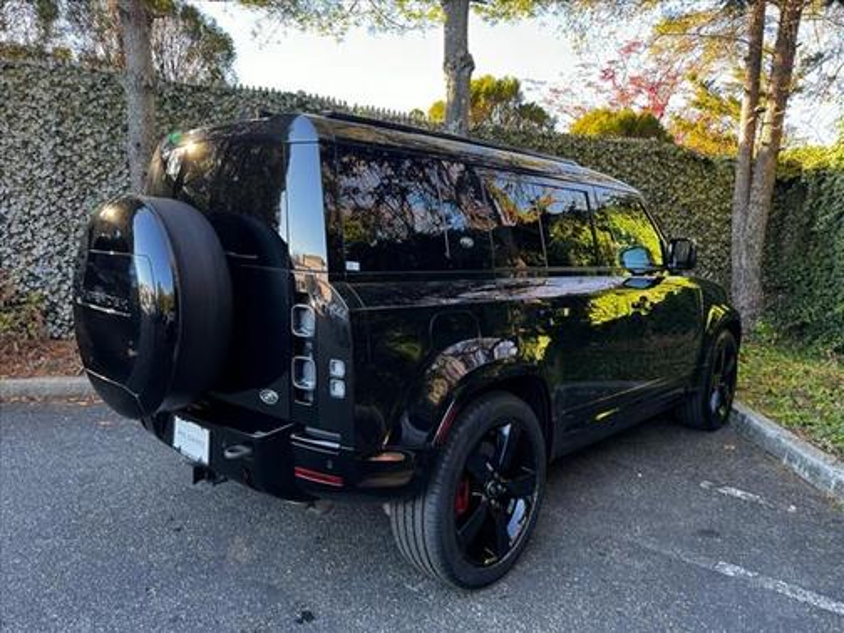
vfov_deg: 56.8
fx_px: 585
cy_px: 316
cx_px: 422
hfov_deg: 71.6
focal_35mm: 24
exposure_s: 1/121
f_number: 1.78
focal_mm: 6.76
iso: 125
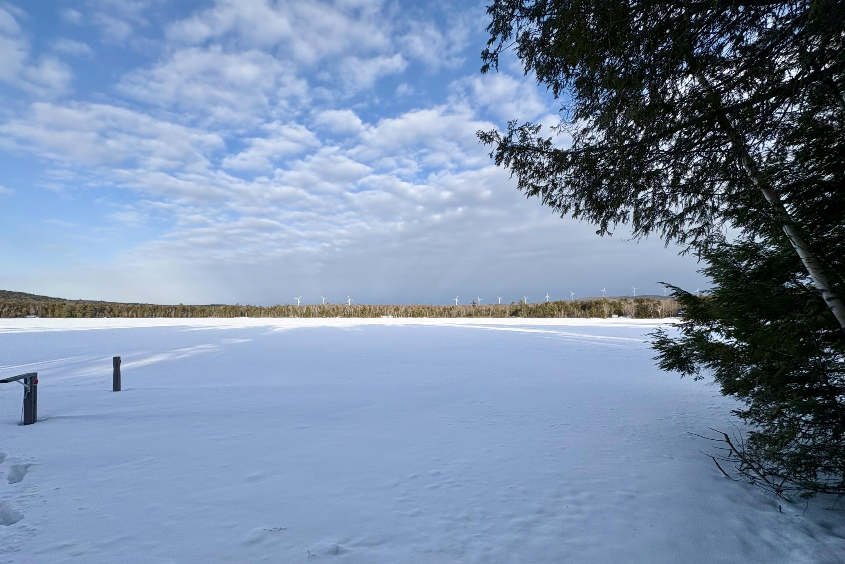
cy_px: 314
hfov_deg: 100.4
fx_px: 352
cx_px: 420
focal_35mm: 15
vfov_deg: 77.0
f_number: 2.2
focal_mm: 2.22
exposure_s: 1/1748
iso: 40
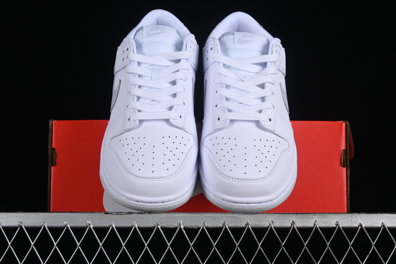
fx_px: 825
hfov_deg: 27.0
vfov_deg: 18.2
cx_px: 198
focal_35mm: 75
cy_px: 132
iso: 160
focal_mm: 50
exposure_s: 1/125
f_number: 8
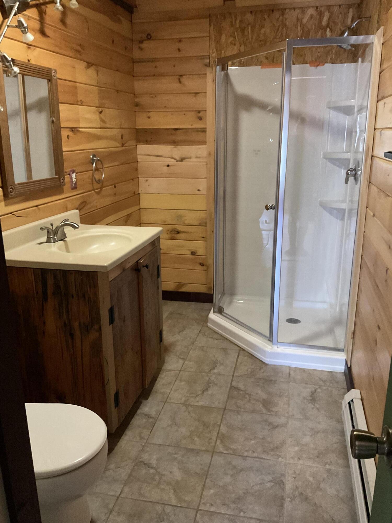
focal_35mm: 29
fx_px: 438
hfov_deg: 48.2
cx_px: 196
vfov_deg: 61.7
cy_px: 262
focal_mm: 3
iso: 500
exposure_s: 1/30
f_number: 1.8
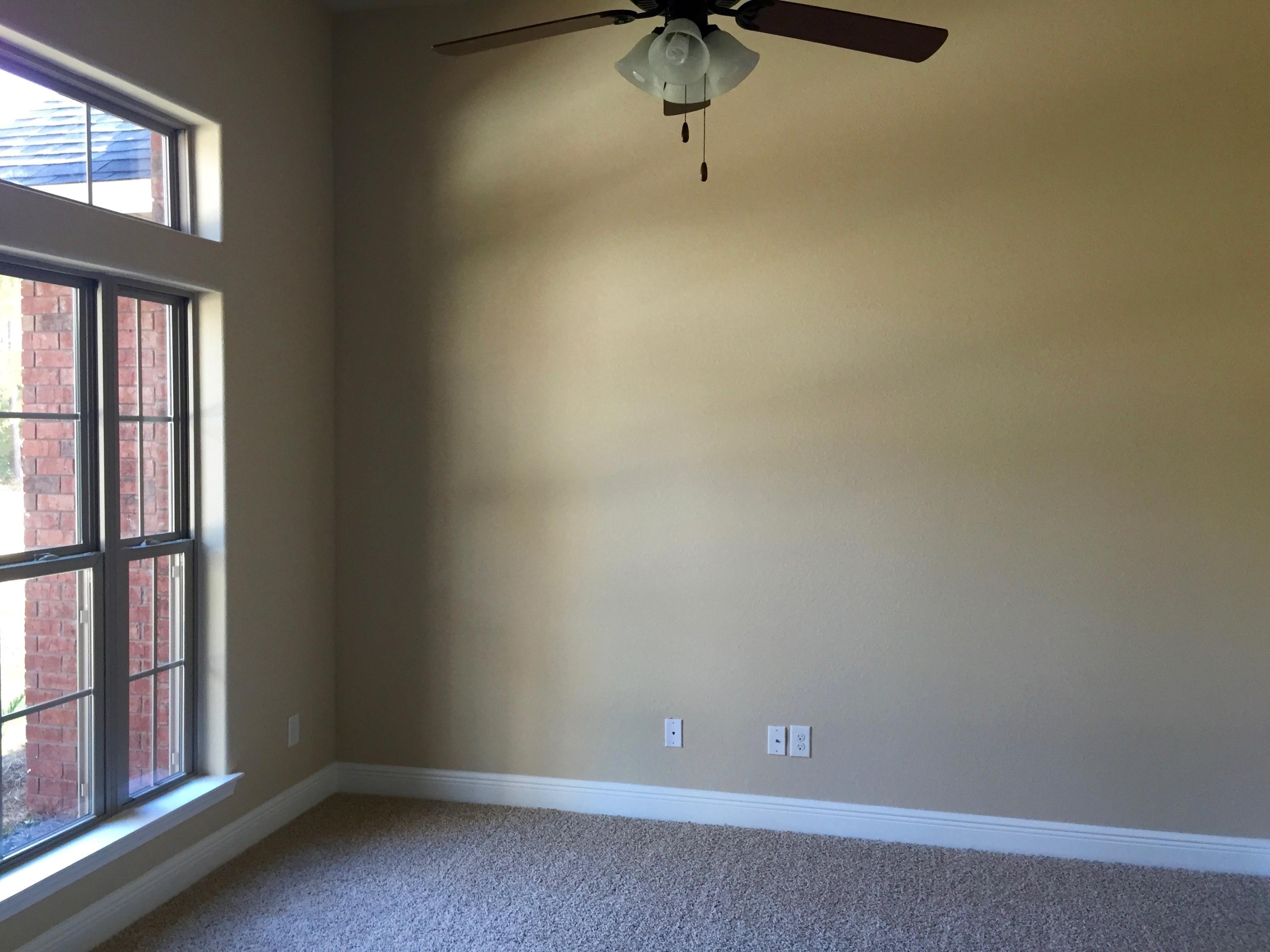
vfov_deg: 48.2
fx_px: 1064
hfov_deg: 61.7
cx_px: 635
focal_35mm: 29
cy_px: 476
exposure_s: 1/30
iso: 40
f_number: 2.2
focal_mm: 4.15
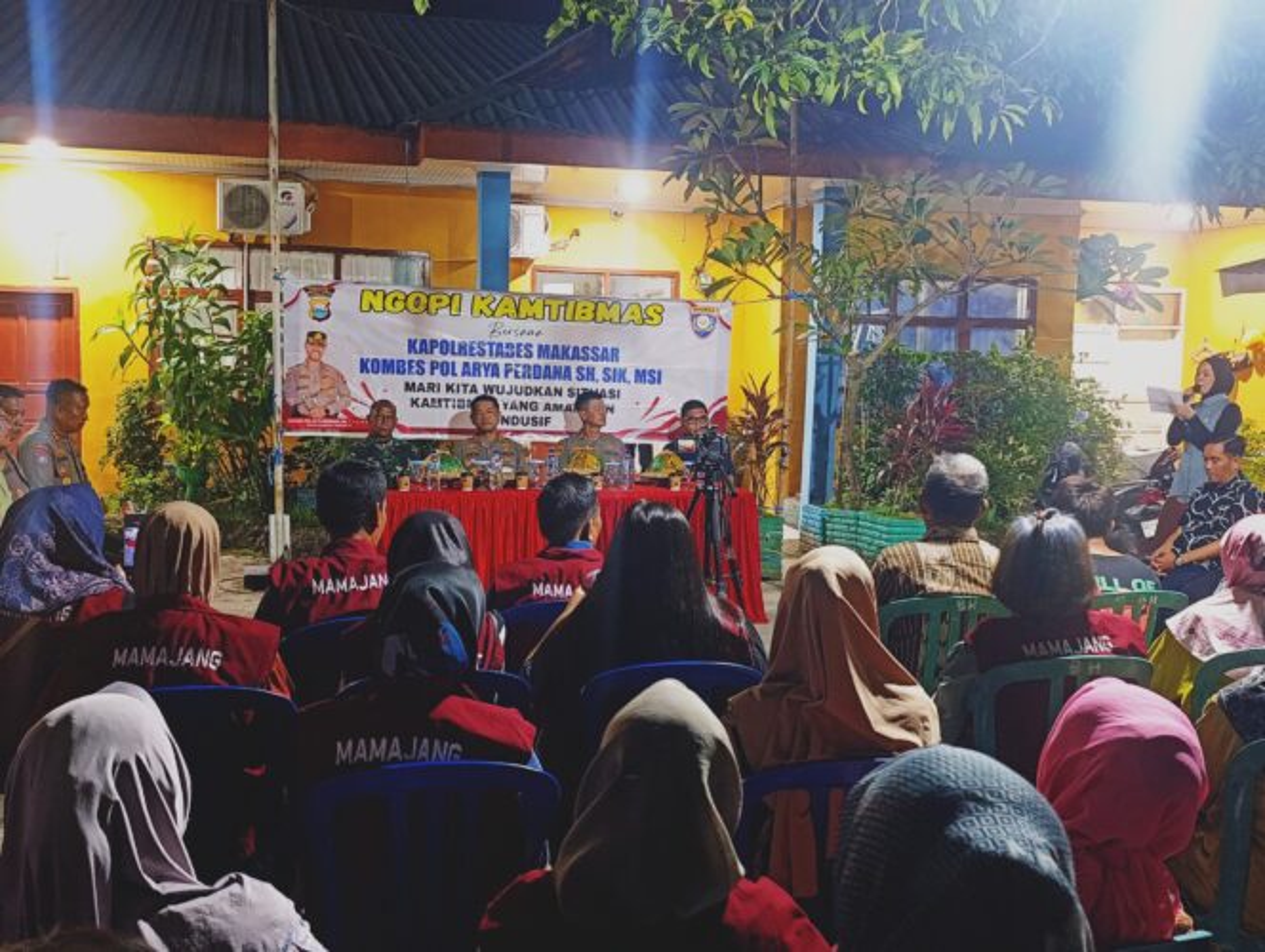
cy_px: 476
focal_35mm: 37
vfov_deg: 38.8
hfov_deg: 50.1
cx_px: 632
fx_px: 1354
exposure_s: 1/24
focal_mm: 6.14
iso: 4000
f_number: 1.6
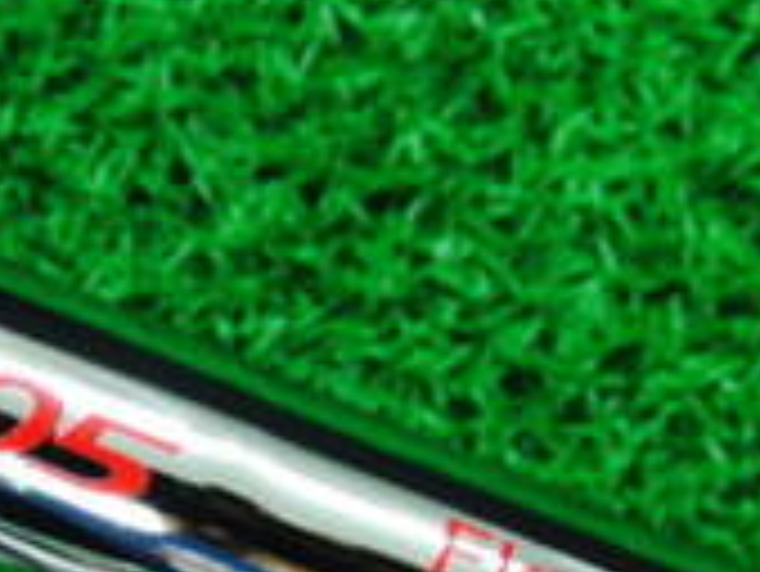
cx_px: 18
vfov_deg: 10.6
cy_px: 437
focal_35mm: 140
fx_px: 3076
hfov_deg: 13.9
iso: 400
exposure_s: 1/30
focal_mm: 6.42
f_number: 3.6
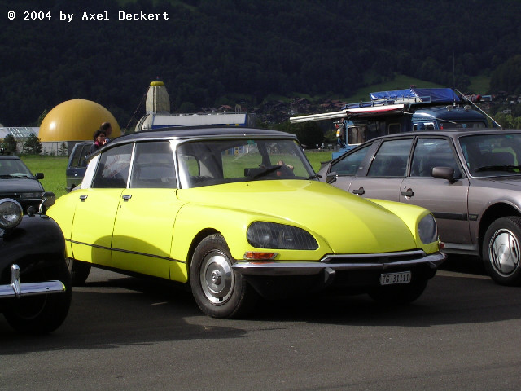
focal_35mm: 101
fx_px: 1520
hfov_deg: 19.4
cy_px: 196
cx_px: 260
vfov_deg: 14.6
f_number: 8
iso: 50
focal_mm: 15.8
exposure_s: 1/232
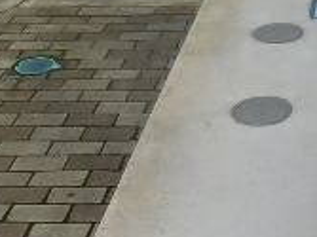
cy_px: 129
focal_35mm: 88
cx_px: 382
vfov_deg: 16.8
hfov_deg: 20.8
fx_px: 805
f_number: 3
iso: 125
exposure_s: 1/500
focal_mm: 4
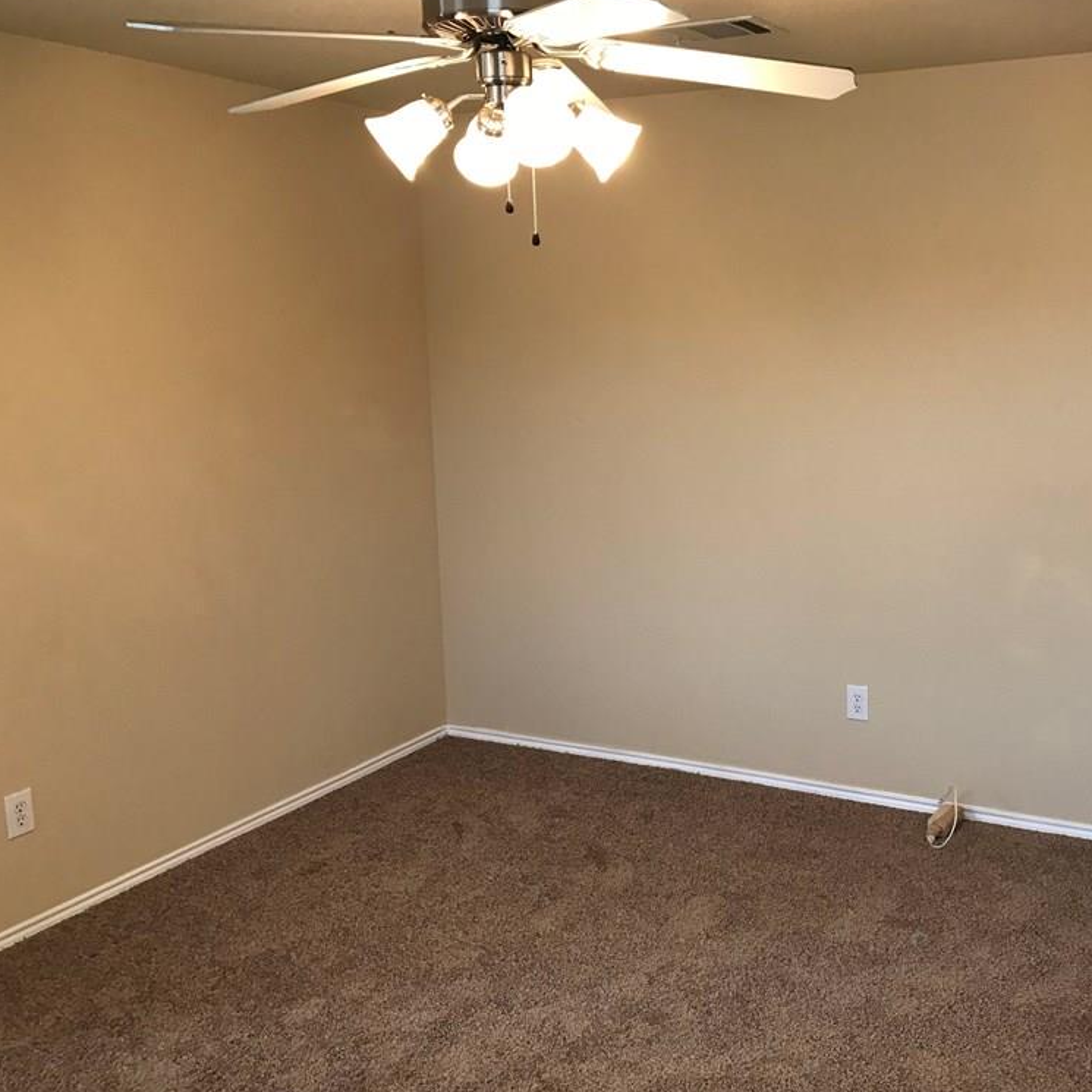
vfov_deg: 48.5
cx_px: 720
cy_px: 544
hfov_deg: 47.7
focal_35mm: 34
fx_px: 1213
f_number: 1.8
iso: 40
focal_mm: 3.99
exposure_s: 1/20
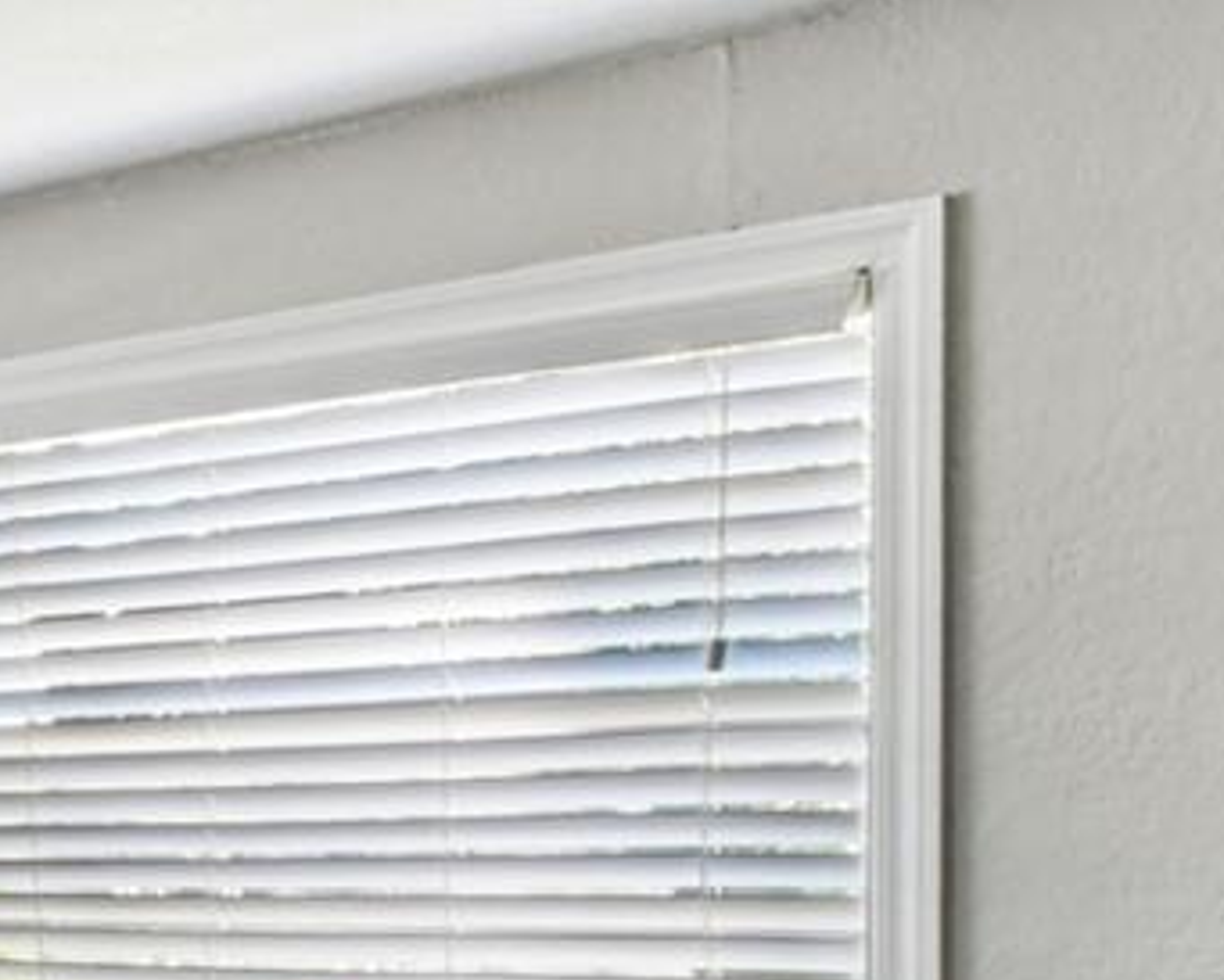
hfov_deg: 18.4
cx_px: -1249
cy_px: 991
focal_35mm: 66
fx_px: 2392
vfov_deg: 22.2
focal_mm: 10
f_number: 22
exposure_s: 1/2
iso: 100
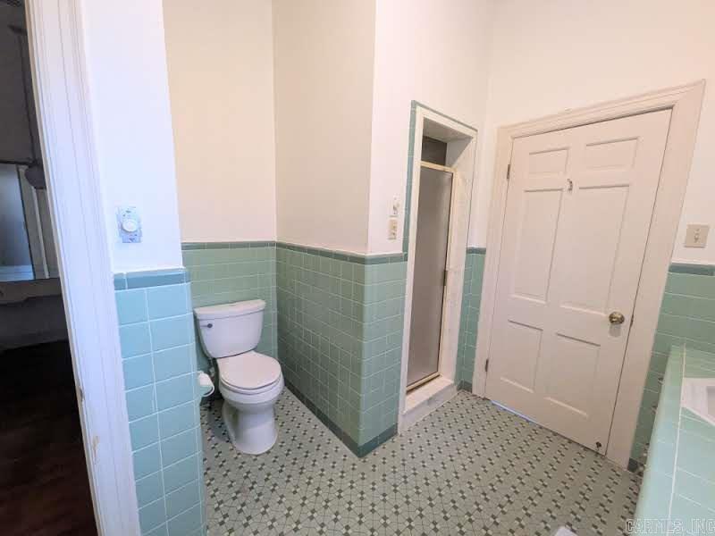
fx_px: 289
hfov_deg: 102.1
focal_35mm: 14
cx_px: 358
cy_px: 268
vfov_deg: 85.7
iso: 530
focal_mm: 1.85
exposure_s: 1/65.5
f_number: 2.2
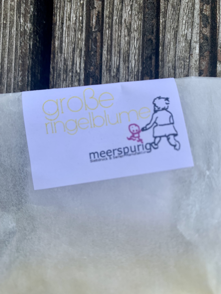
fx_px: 221
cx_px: 110
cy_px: 147
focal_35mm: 26
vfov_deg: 67.3
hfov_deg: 53.1
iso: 25
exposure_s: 1/520
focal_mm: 4.25
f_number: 1.8
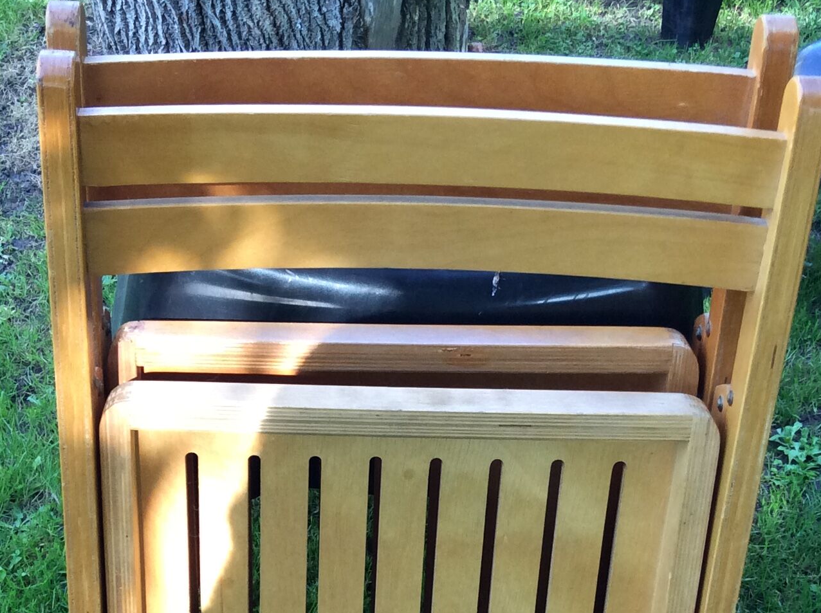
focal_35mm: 65
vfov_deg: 22.0
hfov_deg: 29.8
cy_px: 553
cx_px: 349
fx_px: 1539
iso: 64
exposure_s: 1/100
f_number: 2.4
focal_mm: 3.3
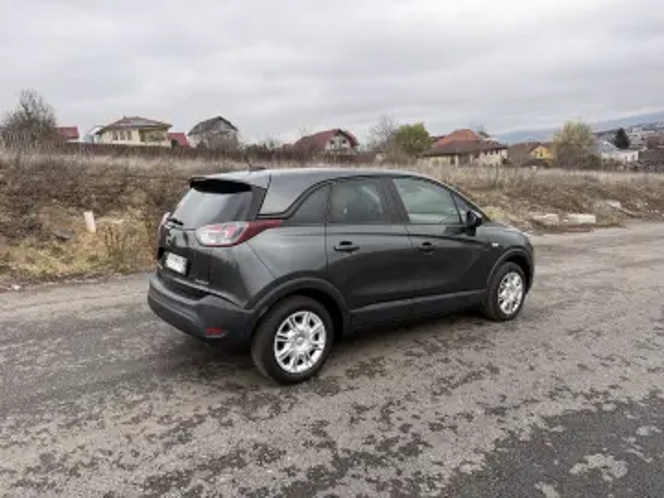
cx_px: 332
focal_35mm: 24
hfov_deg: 71.6
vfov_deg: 56.8
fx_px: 460
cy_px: 249
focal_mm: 6.76
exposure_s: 1/1046
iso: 80
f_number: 1.78
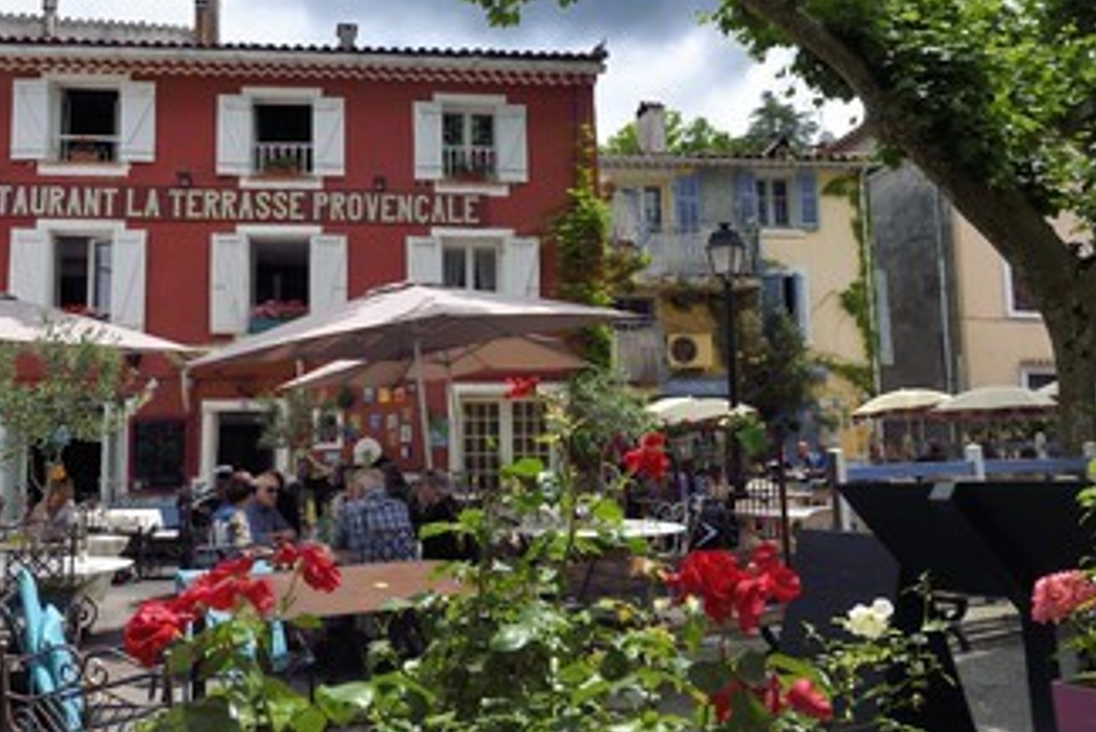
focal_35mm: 31
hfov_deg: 59.9
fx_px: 944
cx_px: 449
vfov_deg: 42.3
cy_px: 337
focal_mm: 24
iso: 200
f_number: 18
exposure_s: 1/125
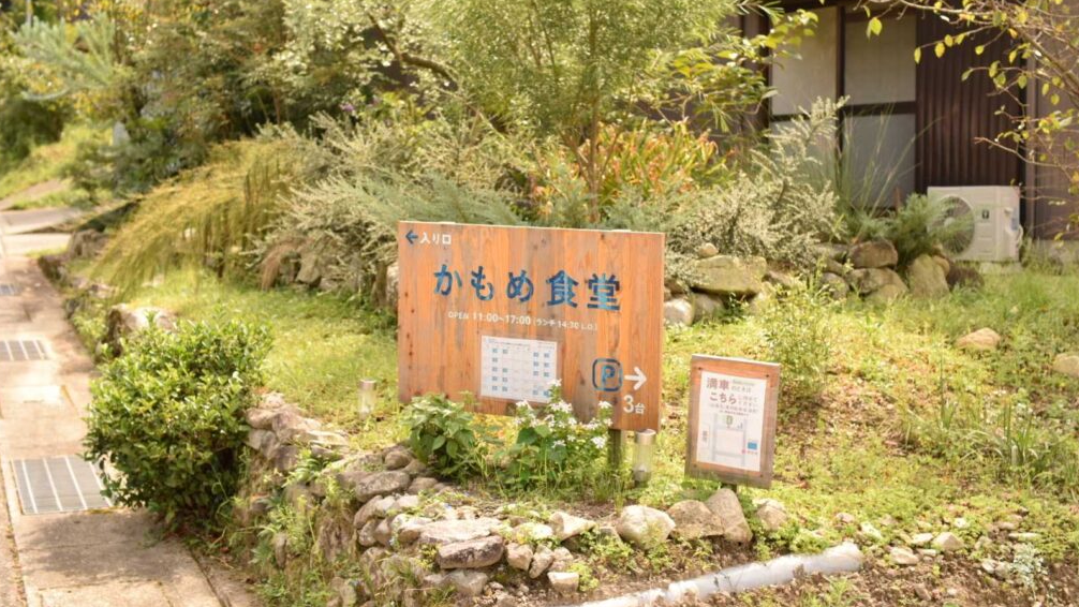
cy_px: 272
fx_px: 1373
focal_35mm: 48
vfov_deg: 24.9
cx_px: 537
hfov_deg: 42.9
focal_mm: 30
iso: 320
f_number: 4
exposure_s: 1/1250
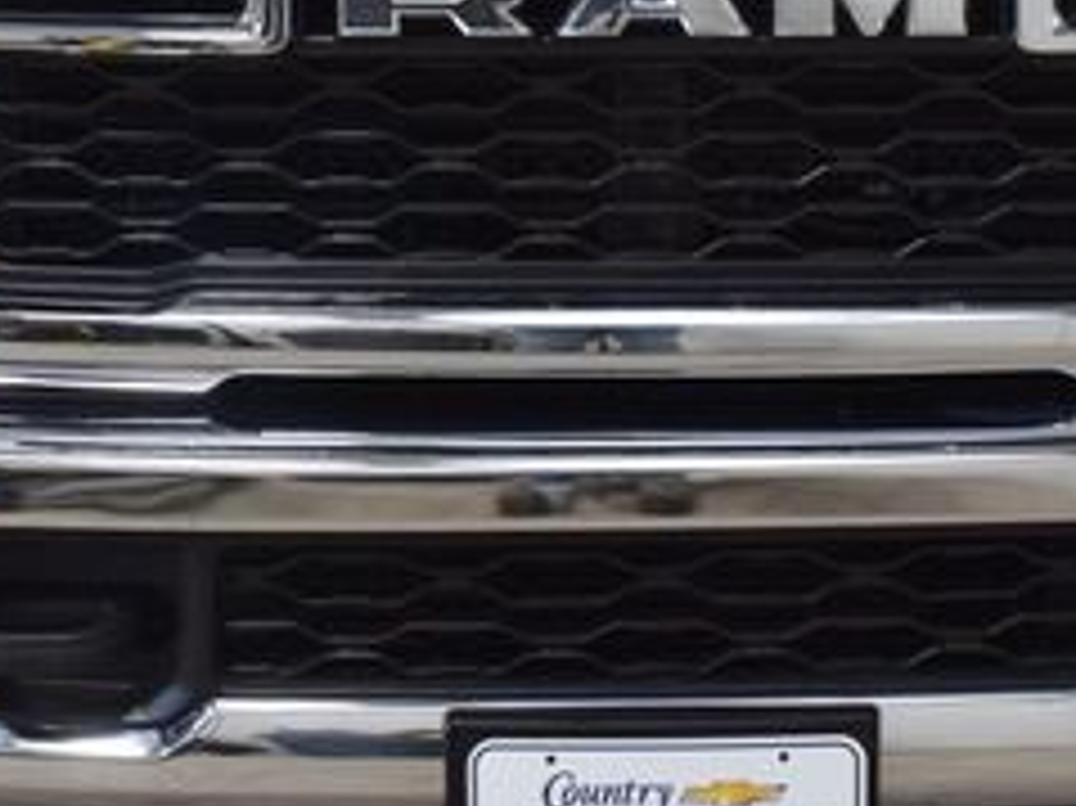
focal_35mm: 85
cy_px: 61
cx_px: 657
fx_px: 2641
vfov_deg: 17.1
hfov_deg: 23.0
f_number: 6.3
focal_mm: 22
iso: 1600
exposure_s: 1/60
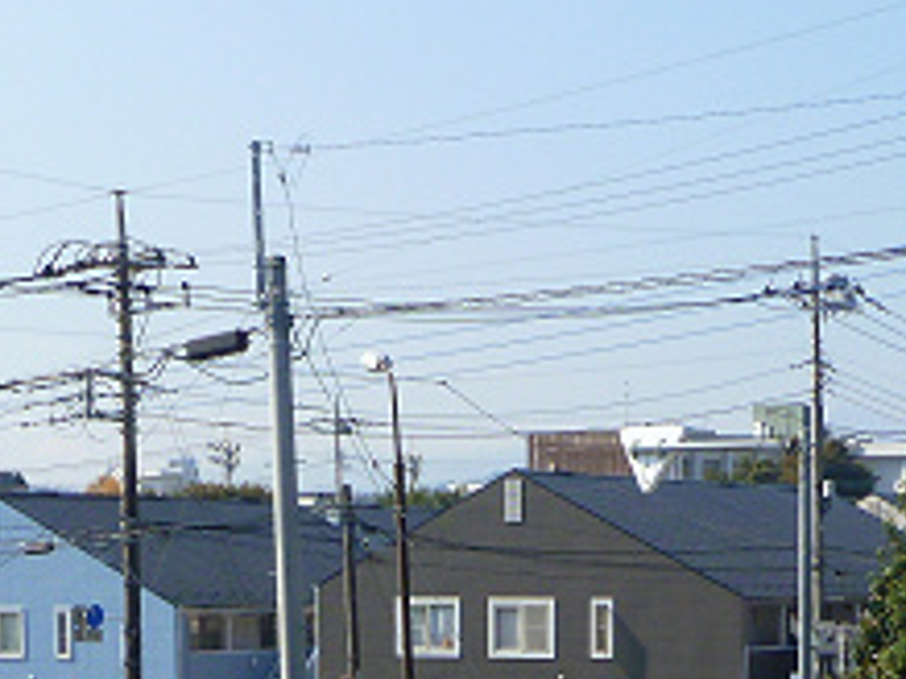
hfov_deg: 18.5
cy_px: 1027
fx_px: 2773
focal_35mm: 106
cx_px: 596
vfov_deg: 13.2
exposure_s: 1/500
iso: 80
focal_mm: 5.2
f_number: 3.4
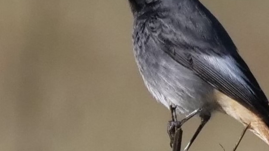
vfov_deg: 0.7
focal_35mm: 1746
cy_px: 79
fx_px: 12451
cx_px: 115
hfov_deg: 1.2
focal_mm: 400
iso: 800
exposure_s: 1/1600
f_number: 8
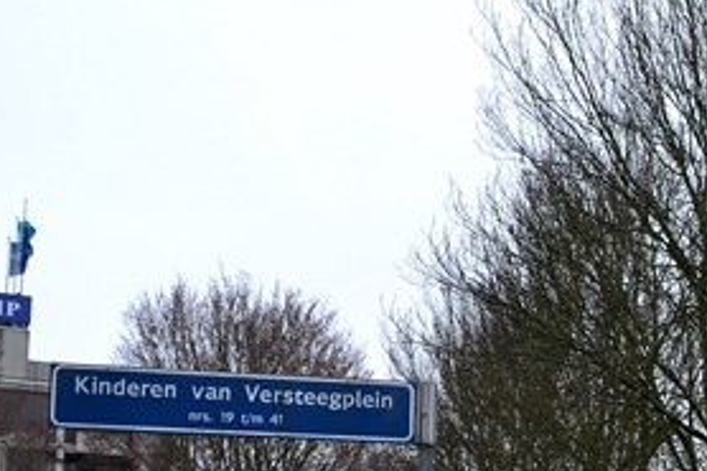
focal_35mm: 81
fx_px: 1591
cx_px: 666
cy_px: 496
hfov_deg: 24.2
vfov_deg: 16.4
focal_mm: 25
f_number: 10
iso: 1600
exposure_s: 1/400
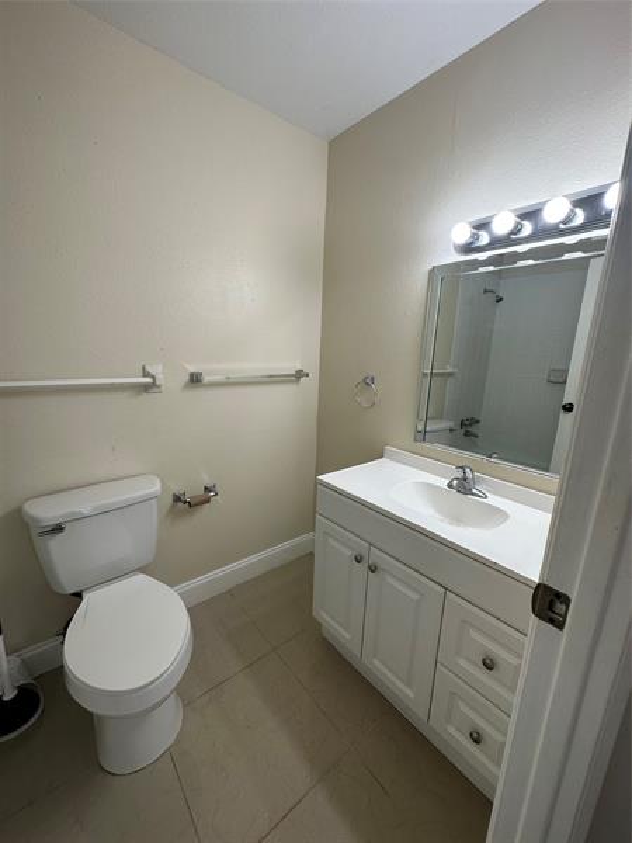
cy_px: 422
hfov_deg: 85.7
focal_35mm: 14
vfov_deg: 102.1
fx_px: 341
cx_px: 316
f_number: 2.2
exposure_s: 1/120
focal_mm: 2.22
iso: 64
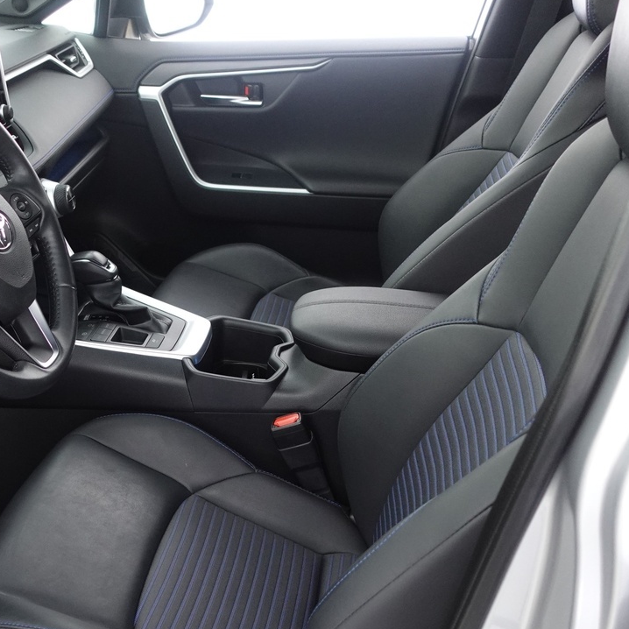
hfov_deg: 36.3
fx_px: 946
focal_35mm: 46
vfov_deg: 36.3
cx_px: 192
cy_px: 434
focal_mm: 9.4
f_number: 1.8
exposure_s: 1/20
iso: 800
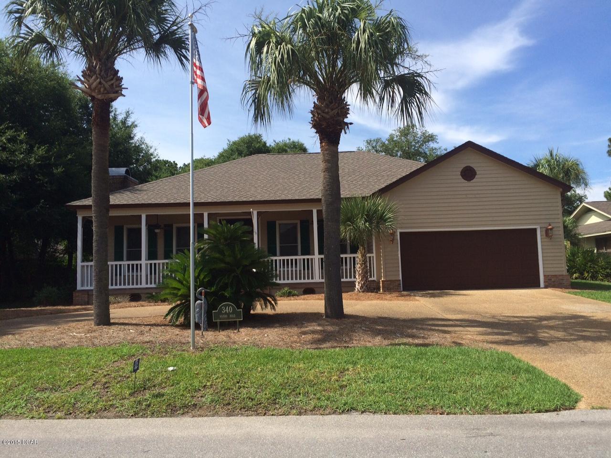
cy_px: 229
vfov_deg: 48.2
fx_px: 512
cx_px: 306
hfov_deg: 61.7
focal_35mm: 29
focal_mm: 4.15
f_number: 2.2
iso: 32
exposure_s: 1/2160
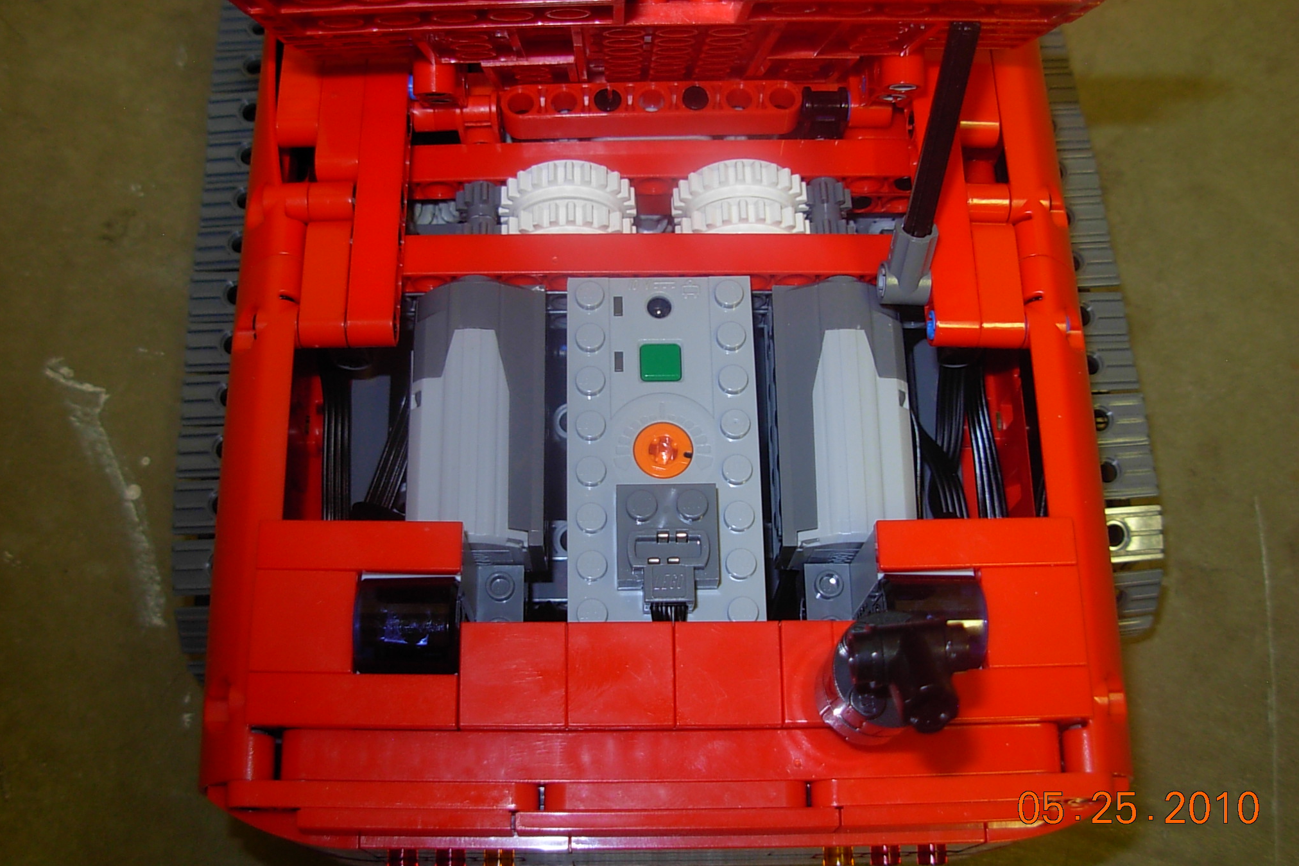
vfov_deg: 33.4
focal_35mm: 40
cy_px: 419
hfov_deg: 48.5
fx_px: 1443
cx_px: 656
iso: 79
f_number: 2.9
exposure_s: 1/22.6
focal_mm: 6.3
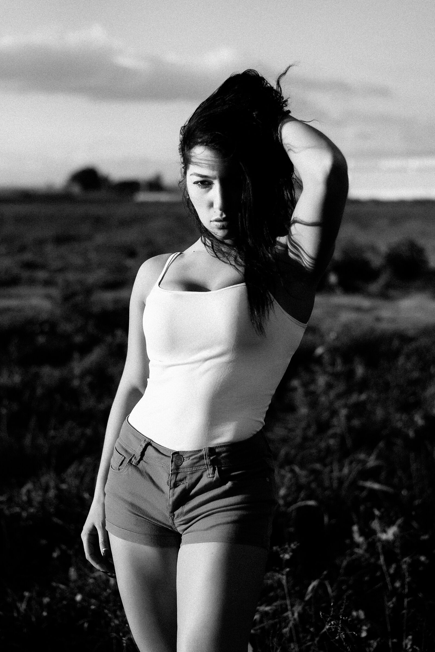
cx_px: 218
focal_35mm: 50
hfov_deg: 27.0
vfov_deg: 39.6
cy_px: 326
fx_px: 905
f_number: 2.5
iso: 100
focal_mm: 50
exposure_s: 1/2500
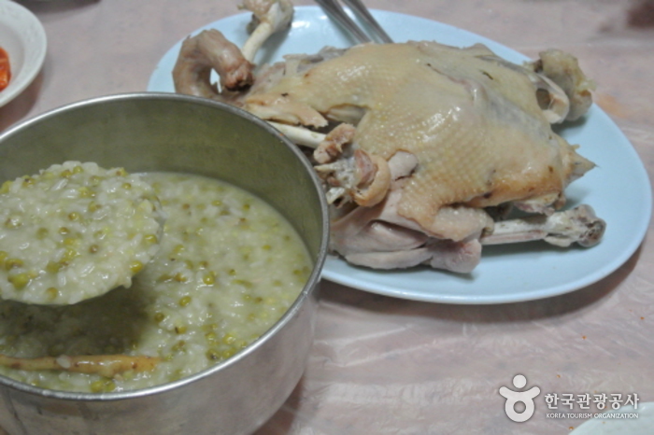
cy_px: 218
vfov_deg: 24.2
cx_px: 327
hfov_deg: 35.7
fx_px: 1017
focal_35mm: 56
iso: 1250
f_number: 5
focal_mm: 21
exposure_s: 1/60
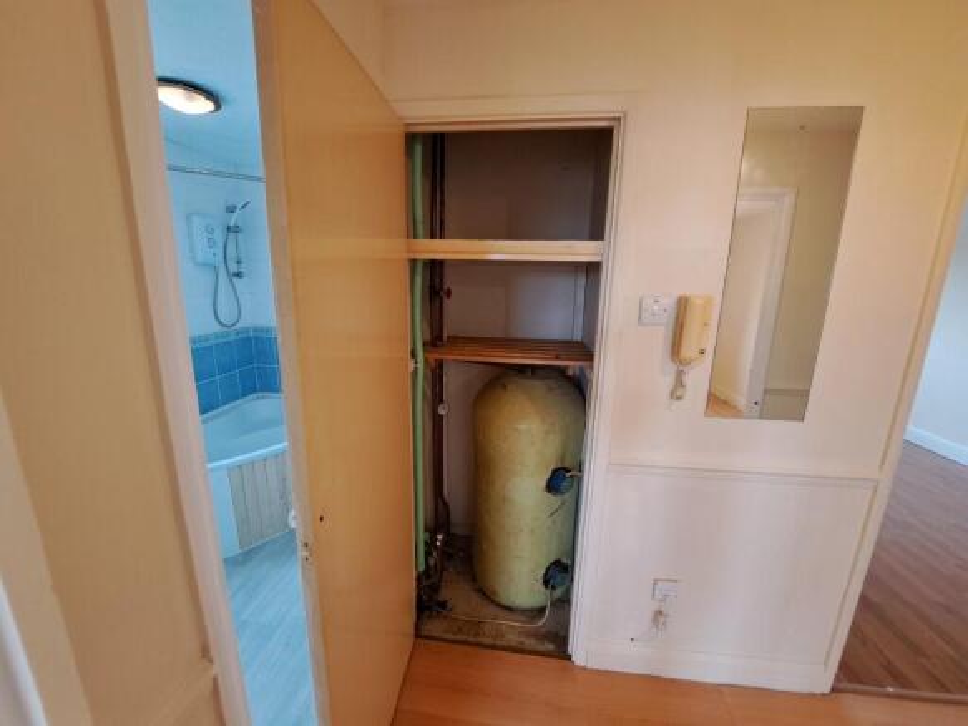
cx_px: 484
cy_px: 363
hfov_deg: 106.2
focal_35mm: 13
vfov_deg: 89.9
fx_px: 363
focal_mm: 1.74
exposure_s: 1/40
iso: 160
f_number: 2.2
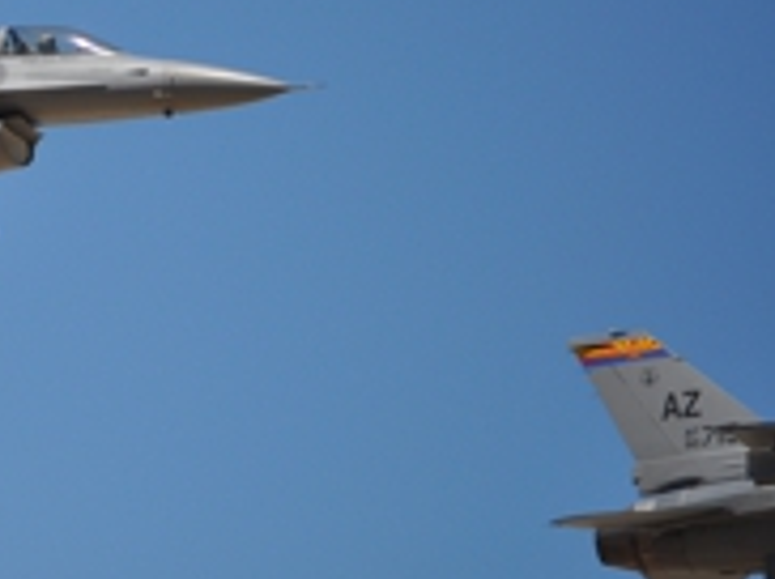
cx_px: -153
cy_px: 245
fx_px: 15942
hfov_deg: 2.8
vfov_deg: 2.1
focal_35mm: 713
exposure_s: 1/2000
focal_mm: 200
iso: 250
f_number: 5.6
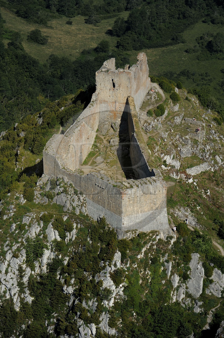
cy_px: 169
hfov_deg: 7.8
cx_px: 112
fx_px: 1636
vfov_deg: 11.8
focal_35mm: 175
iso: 400
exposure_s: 1/1000
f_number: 10
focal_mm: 175
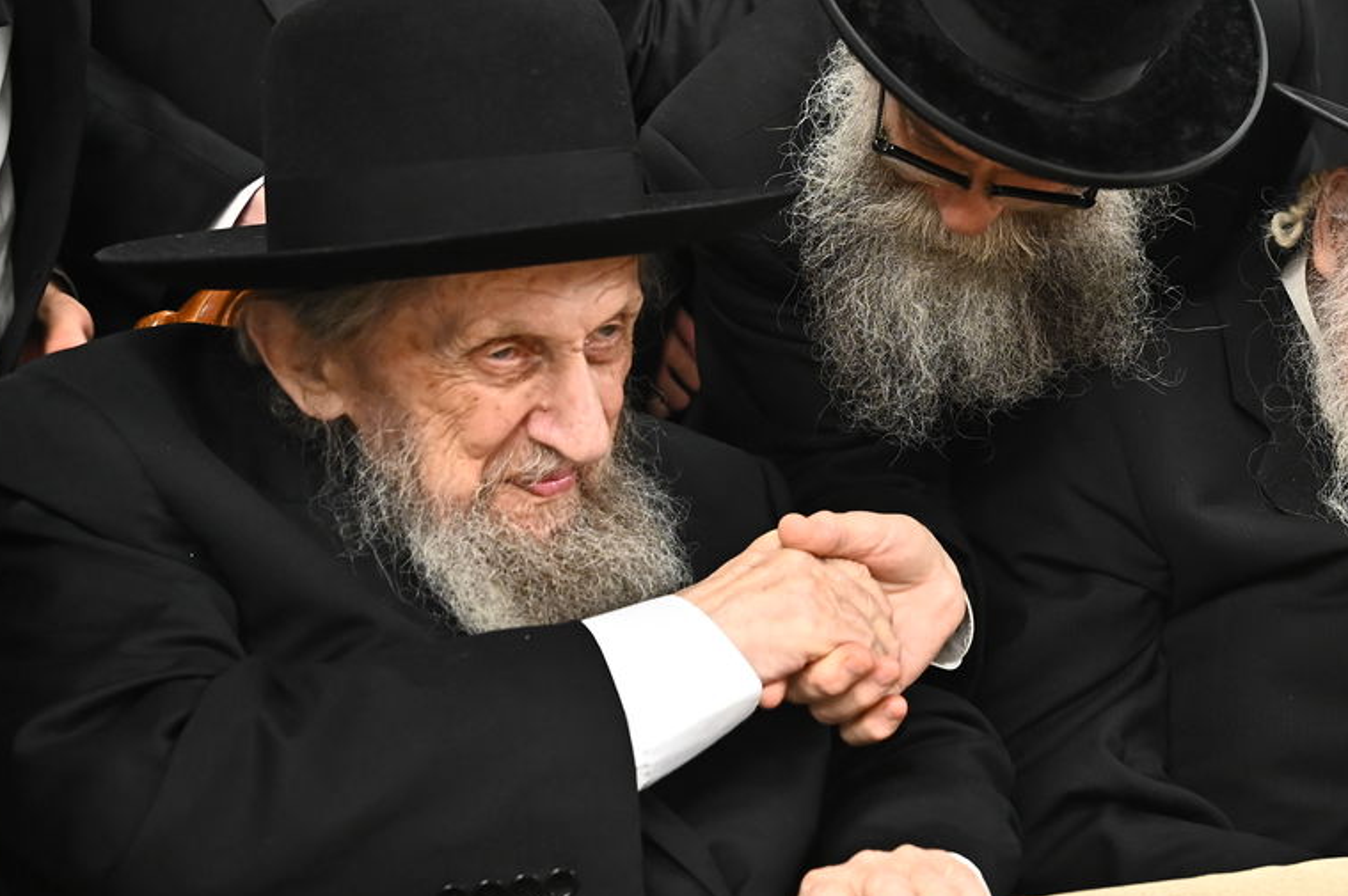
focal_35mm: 59
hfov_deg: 32.9
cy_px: 257
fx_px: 2208
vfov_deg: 22.8
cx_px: 1103
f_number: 4.5
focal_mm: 32
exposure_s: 1/200
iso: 3200
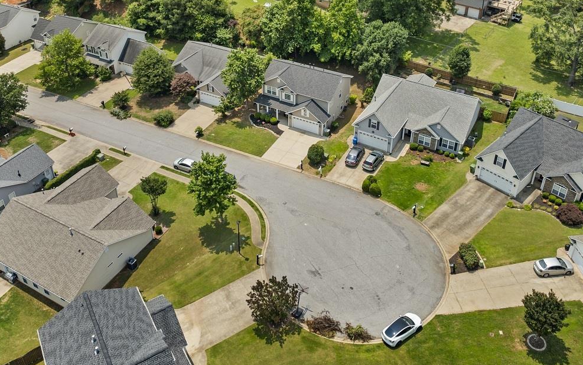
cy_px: 84
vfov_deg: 37.2
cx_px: 288
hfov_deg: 58.1
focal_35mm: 33
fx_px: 524
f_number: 2.8
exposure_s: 1/1250
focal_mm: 12.29
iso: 100
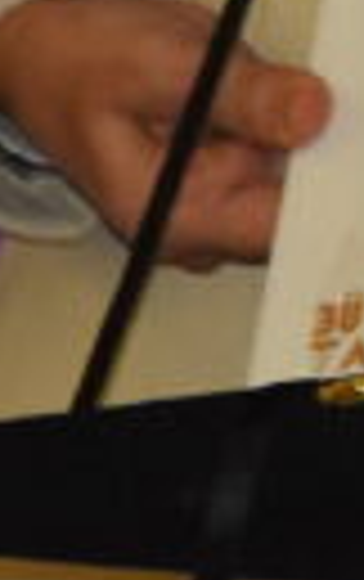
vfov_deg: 2.6
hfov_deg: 1.6
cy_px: -919
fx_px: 12482
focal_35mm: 789
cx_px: 1721
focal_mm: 52
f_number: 5
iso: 1600
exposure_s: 1/250
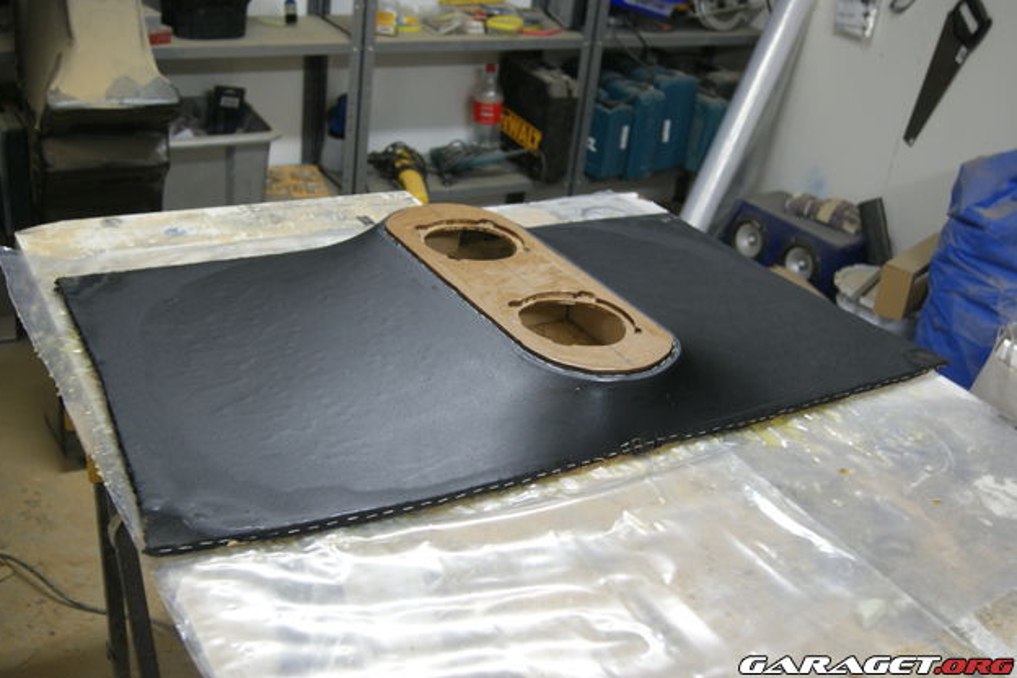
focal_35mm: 40
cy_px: 333
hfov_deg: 48.5
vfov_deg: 33.4
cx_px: 497
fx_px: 1130
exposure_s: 1/8
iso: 400
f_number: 4
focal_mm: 26
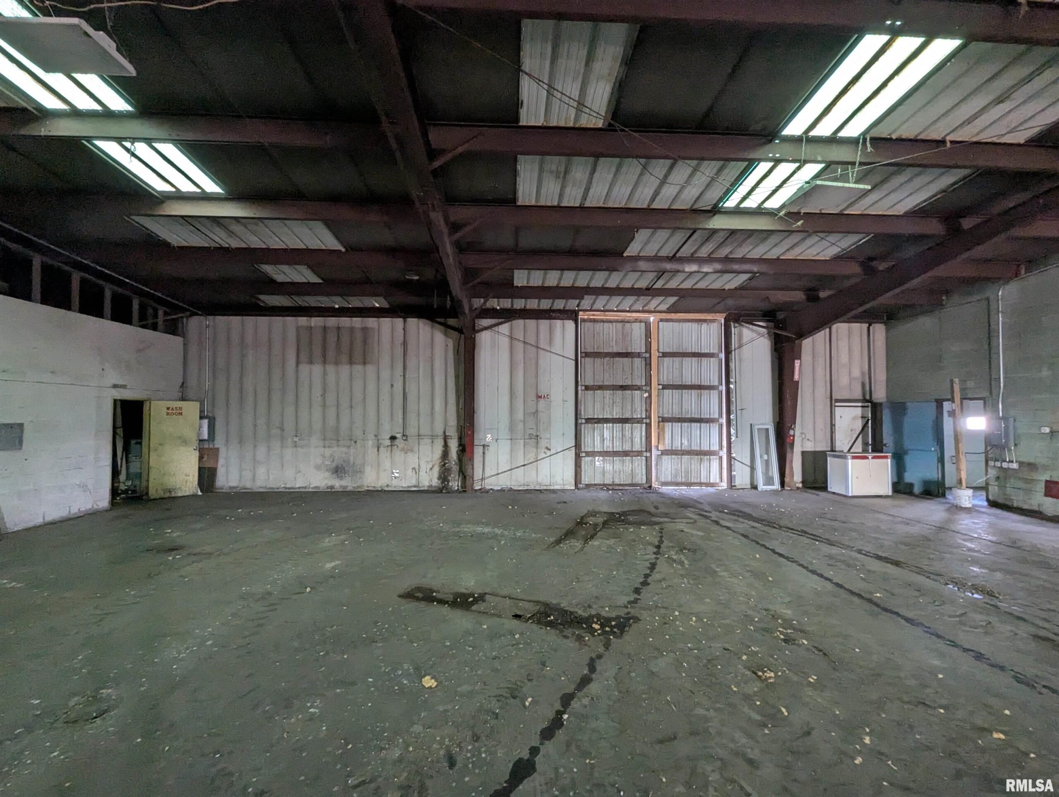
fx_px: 398
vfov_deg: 90.1
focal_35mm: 13
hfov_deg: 106.1
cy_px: 398
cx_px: 530
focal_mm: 1.95
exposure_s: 1/23.8
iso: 320
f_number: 2.2
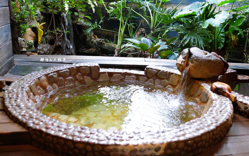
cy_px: 72
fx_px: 244
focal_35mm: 36
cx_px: 125
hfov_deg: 54.0
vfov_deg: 35.3
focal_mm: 34
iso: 1600
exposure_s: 1/40
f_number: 4
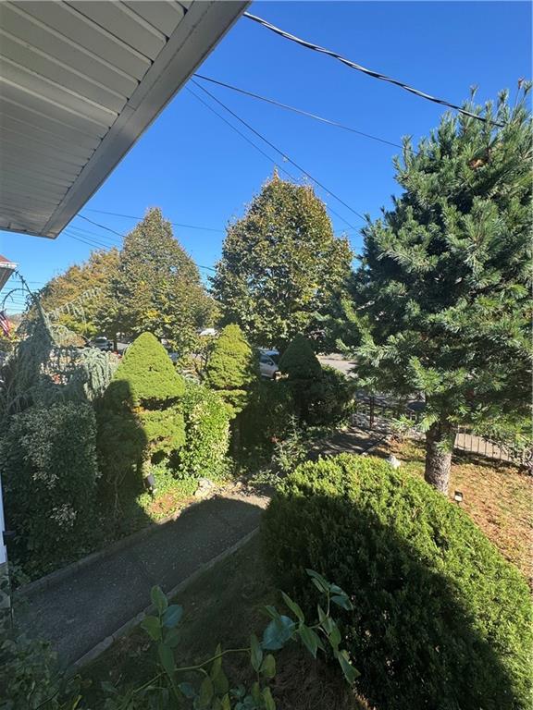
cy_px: 355
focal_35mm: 14
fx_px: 287
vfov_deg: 102.1
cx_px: 266
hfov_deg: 85.7
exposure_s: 1/582
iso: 50
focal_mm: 2.22
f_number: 2.2
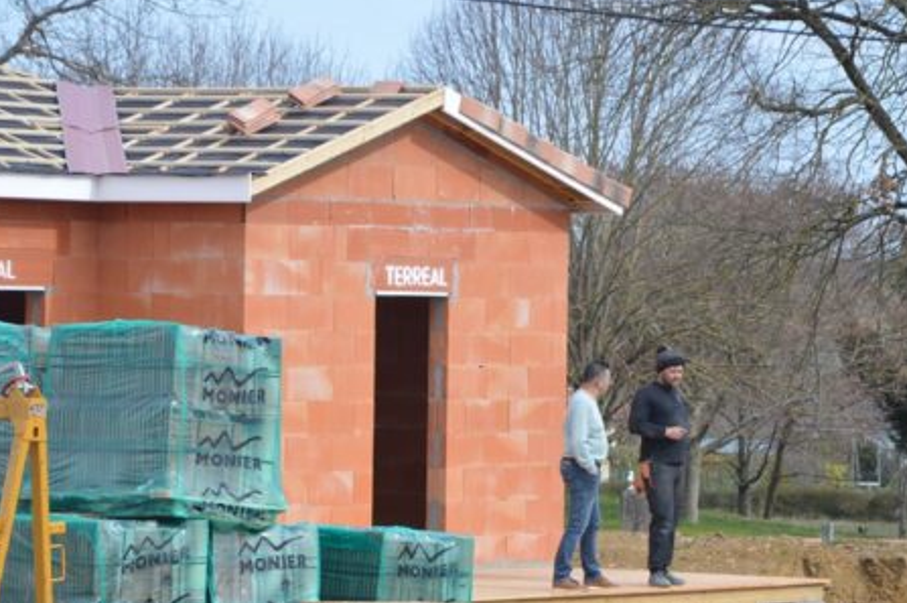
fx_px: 5680
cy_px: 366
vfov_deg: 6.1
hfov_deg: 9.1
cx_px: 560
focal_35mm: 226
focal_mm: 105
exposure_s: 1/160
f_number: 6.3
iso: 100
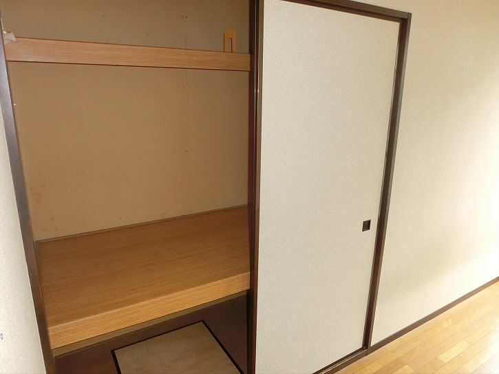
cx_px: 250
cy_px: 187
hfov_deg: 71.6
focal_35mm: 24
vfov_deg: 56.8
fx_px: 346
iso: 200
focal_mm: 4.24
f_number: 3
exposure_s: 1/125
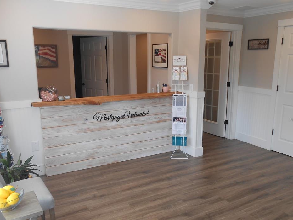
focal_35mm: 33
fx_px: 279
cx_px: 147
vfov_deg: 42.9
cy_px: 119
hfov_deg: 55.4
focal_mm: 5.3
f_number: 3.8
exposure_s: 1/40
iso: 80
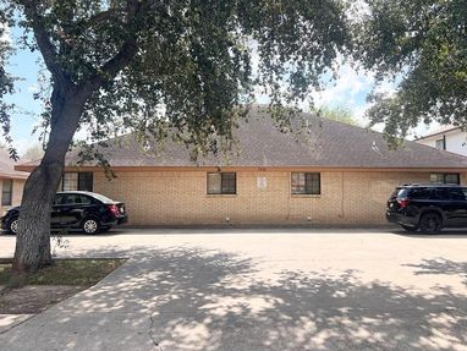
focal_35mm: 34
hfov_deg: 53.9
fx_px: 459
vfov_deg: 41.7
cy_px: 146
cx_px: 245
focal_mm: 5.7
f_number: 1.5
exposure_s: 1/2695
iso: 50
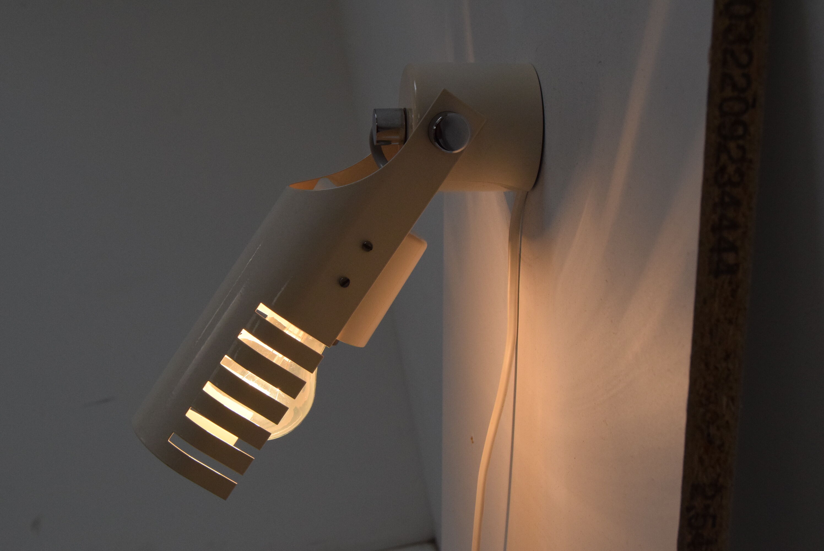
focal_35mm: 51
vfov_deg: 26.5
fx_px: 1168
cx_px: 412
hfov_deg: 38.9
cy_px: 276
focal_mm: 34
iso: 1600
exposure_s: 1/400
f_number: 10
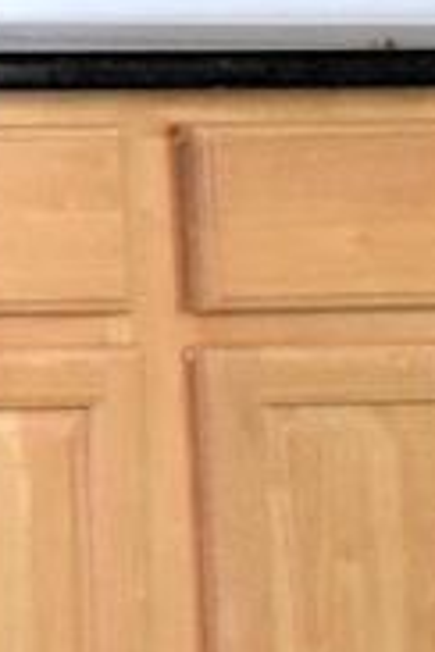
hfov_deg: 5.4
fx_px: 2139
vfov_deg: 16.3
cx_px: -2107
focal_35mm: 118
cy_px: -224
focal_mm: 10
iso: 1600
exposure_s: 1/50
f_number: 11
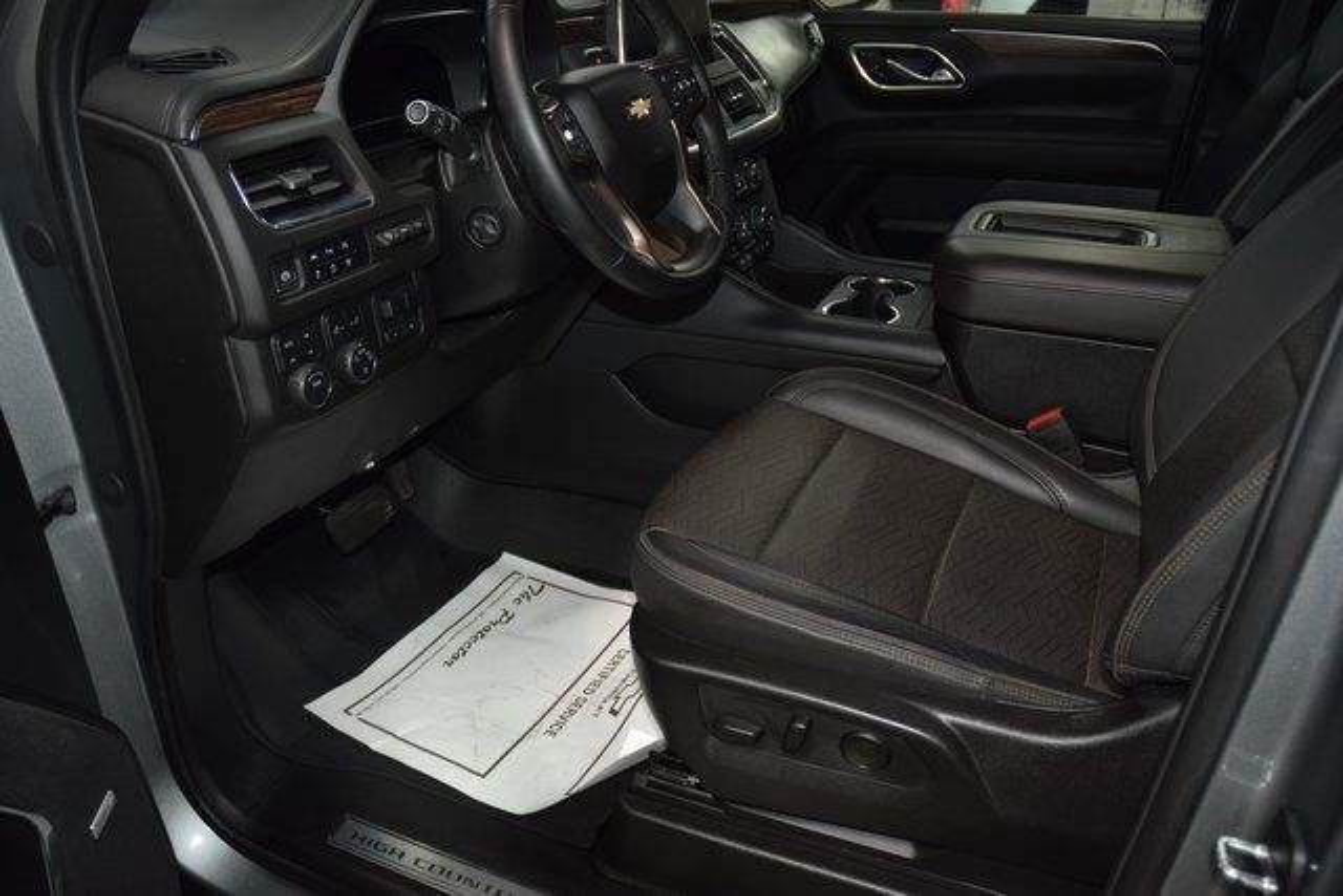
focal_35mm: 27
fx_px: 1007
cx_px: 672
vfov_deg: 48.0
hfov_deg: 67.4
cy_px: 448
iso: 900
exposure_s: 1/60
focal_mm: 18
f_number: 3.5
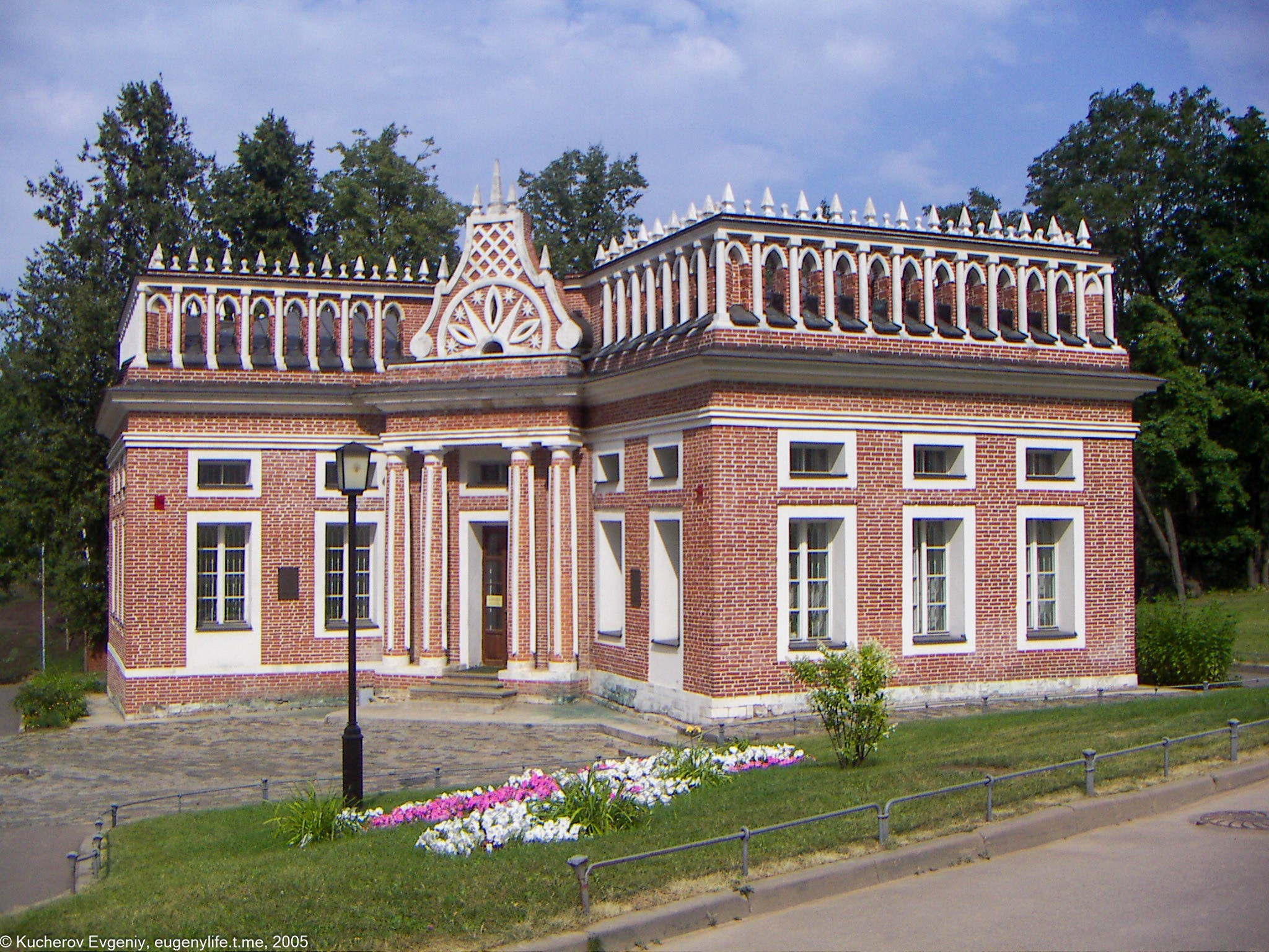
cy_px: 476
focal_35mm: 40
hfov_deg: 46.8
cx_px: 634
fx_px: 1466
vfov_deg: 36.0
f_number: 6.7
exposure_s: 1/320
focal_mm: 5.3
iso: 50
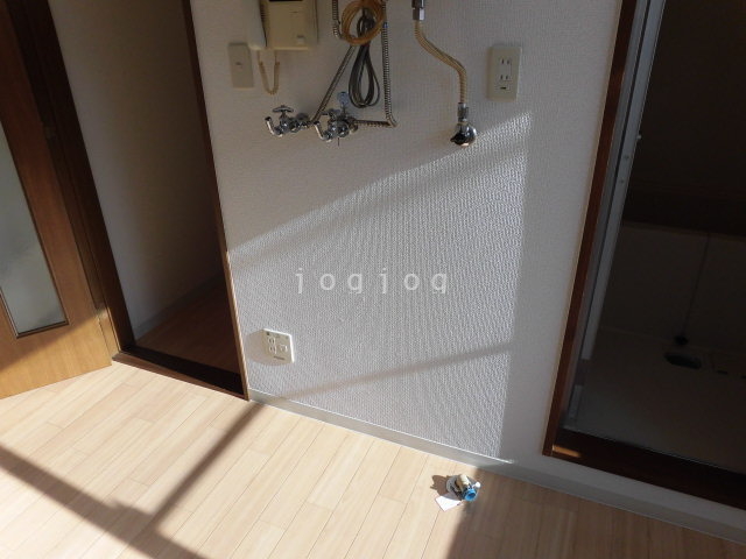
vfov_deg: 56.8
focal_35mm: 24
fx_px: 517
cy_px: 280
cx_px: 373
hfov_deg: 71.6
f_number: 3.1
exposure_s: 1/500
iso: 100
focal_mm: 4.3
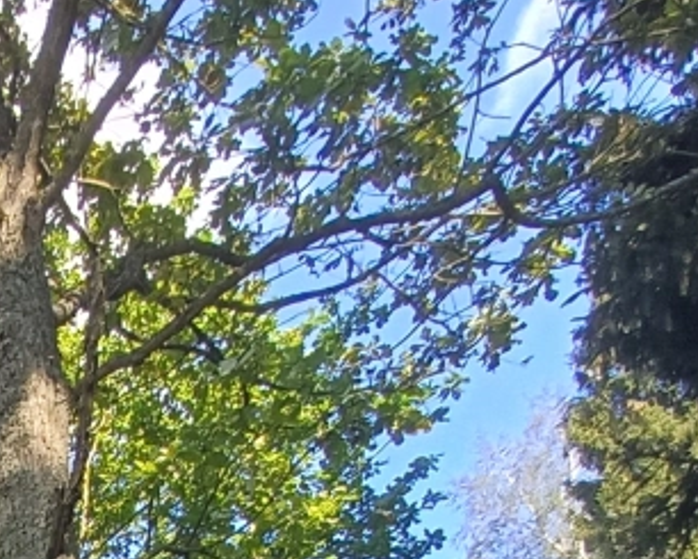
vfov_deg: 18.4
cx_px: -214
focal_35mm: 64
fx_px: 1323
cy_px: 1023
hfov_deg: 25.4
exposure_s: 1/205
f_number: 2.2
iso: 40
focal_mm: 1.64
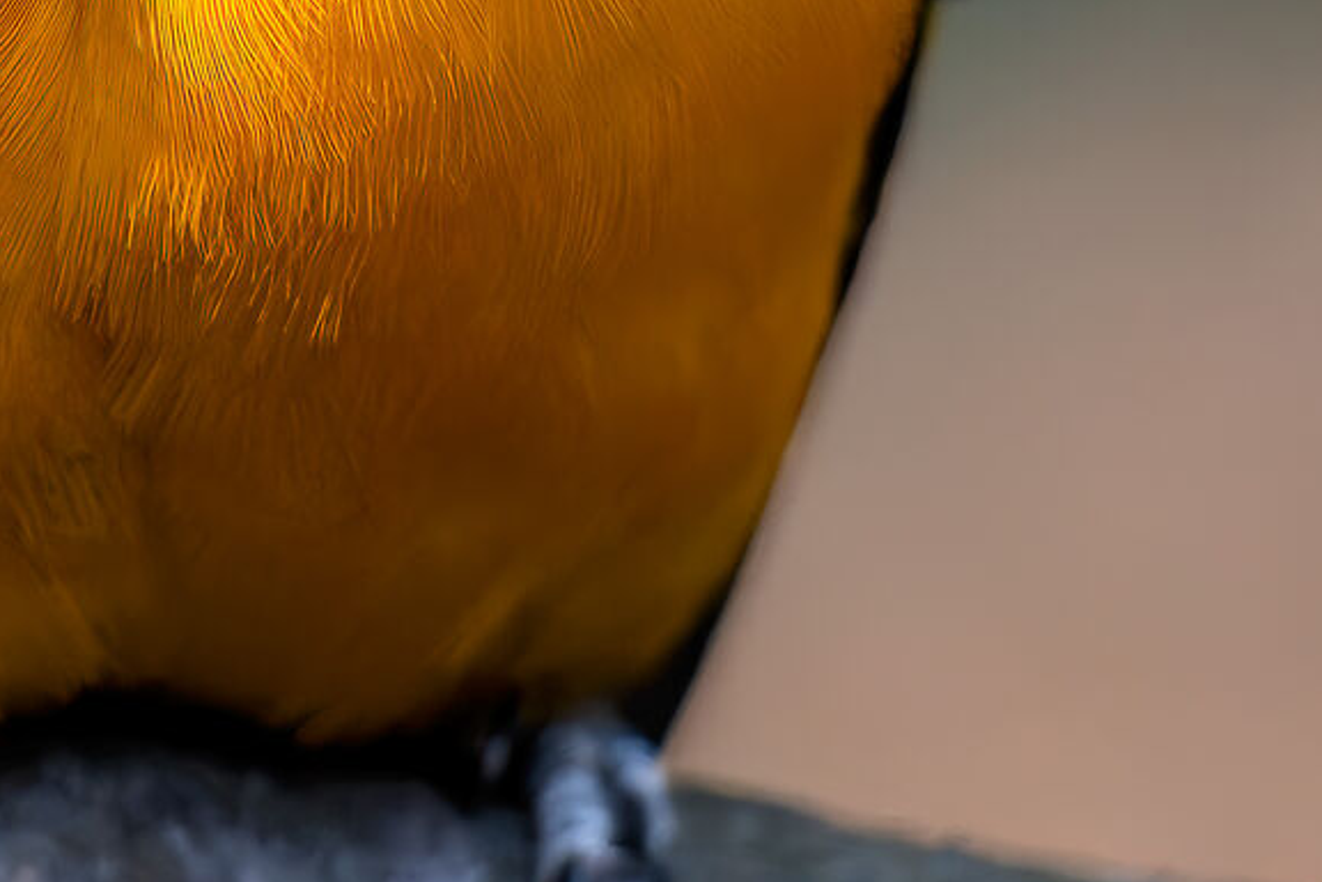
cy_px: -944
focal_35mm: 3333
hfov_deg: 0.6
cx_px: 287
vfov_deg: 0.4
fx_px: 122386
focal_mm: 800
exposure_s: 1/800
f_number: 8
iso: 12800
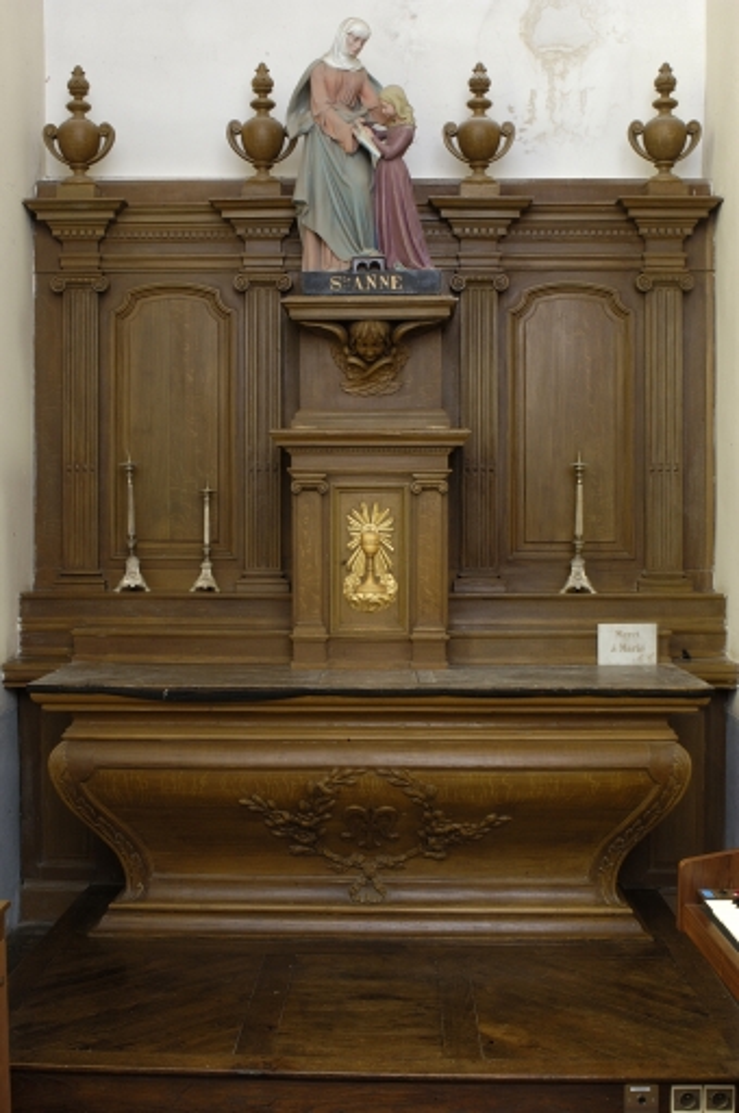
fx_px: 1297
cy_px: 556
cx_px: 370
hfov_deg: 31.8
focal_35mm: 42
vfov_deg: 46.5
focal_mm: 28
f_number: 16
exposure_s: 2
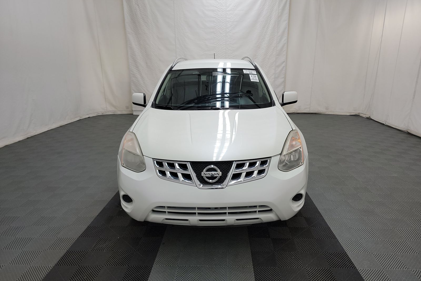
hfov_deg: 71.5
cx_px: 210
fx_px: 292
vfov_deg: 51.3
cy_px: 148
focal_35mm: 25
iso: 103
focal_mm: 6.7
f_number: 1.8
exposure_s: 1/59
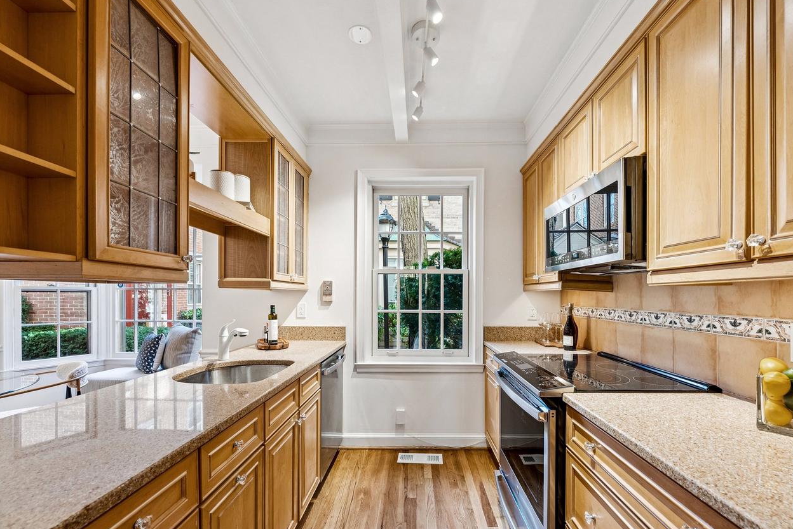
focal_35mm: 15
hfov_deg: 100.3
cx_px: 416
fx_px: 331
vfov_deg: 77.0
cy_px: 297
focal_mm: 13
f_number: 7.1
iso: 640
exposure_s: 1/13
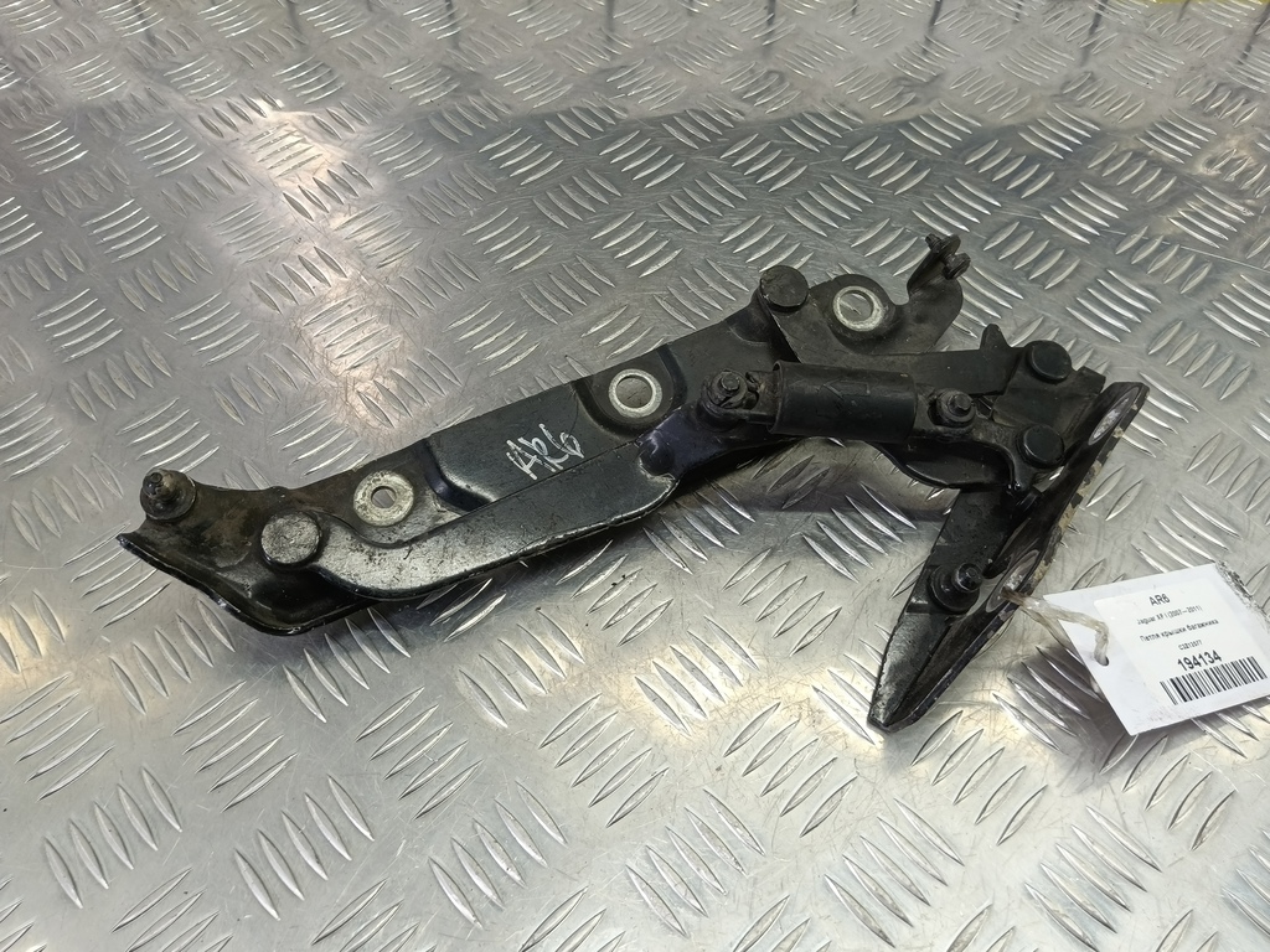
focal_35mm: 23
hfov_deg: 73.9
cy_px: 476
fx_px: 844
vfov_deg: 58.9
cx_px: 635
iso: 116
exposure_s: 1/50
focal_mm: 4.11
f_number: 1.6
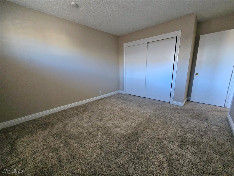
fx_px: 88
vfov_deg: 89.9
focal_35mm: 13
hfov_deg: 106.2
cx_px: 117
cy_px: 88
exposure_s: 1/60.2
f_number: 2.2
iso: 250
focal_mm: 2.2
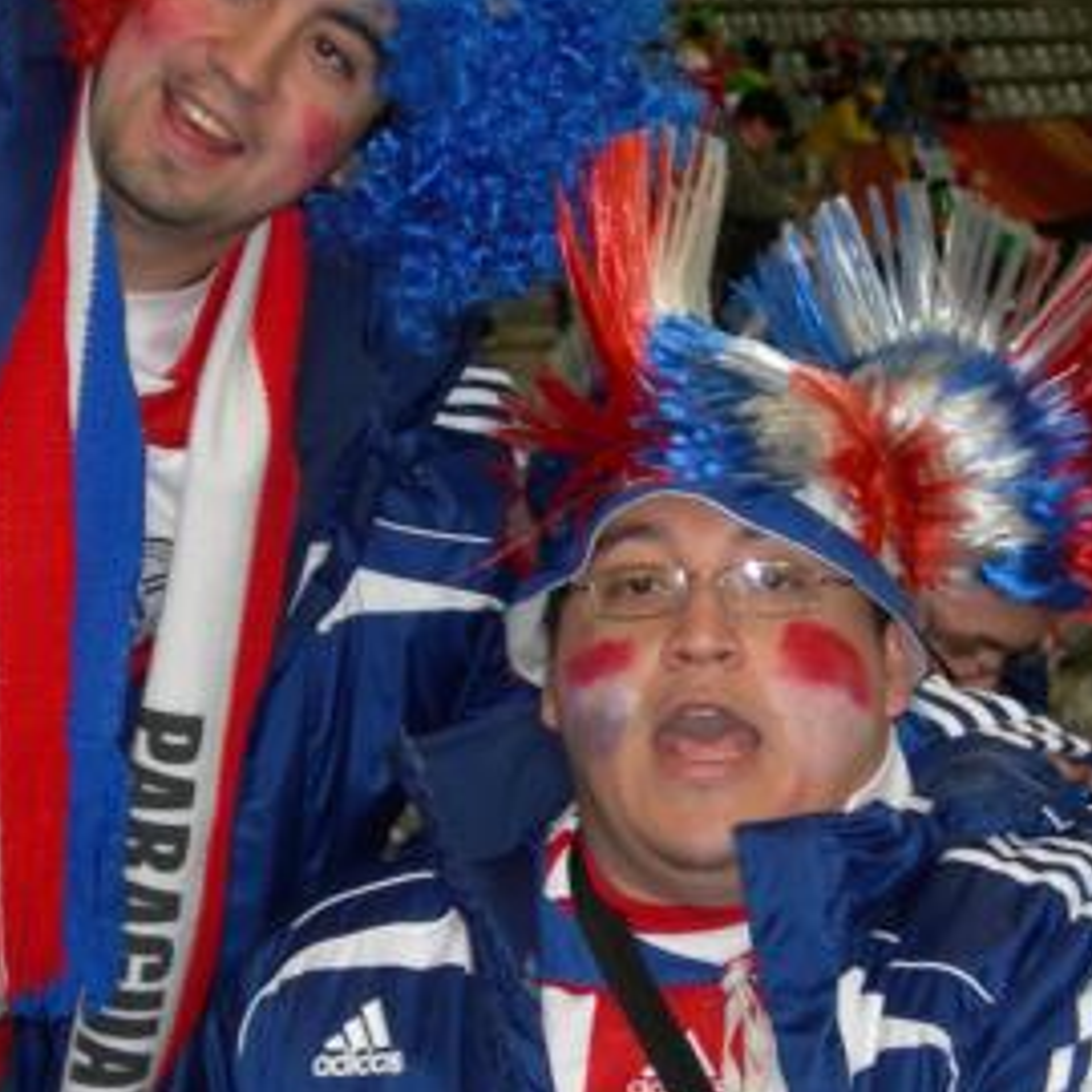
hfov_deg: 11.6
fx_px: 5389
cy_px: 558
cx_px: 724
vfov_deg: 11.6
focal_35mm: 151
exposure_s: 1/60.1
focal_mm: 14.9
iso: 95
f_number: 3.7
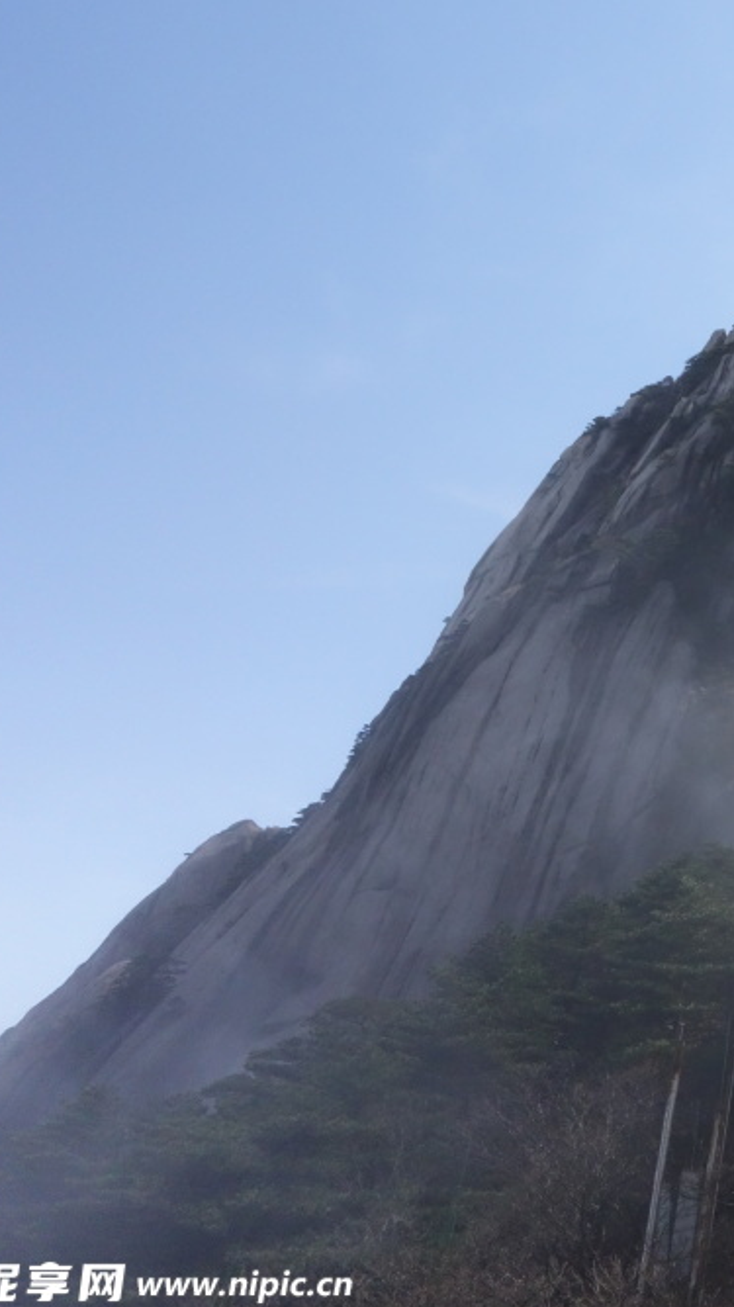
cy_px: 651
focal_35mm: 45
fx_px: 1559
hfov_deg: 23.5
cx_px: 941
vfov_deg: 45.5
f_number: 9
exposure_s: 1/1600
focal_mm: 10.4
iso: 800
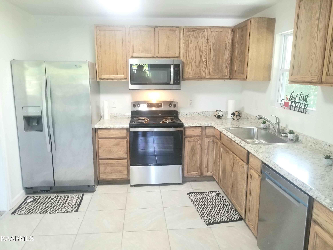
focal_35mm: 26
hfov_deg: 67.3
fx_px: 250
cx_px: 166
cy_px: 125
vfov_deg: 53.1
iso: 160
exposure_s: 1/30
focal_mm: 4.25
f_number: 1.7
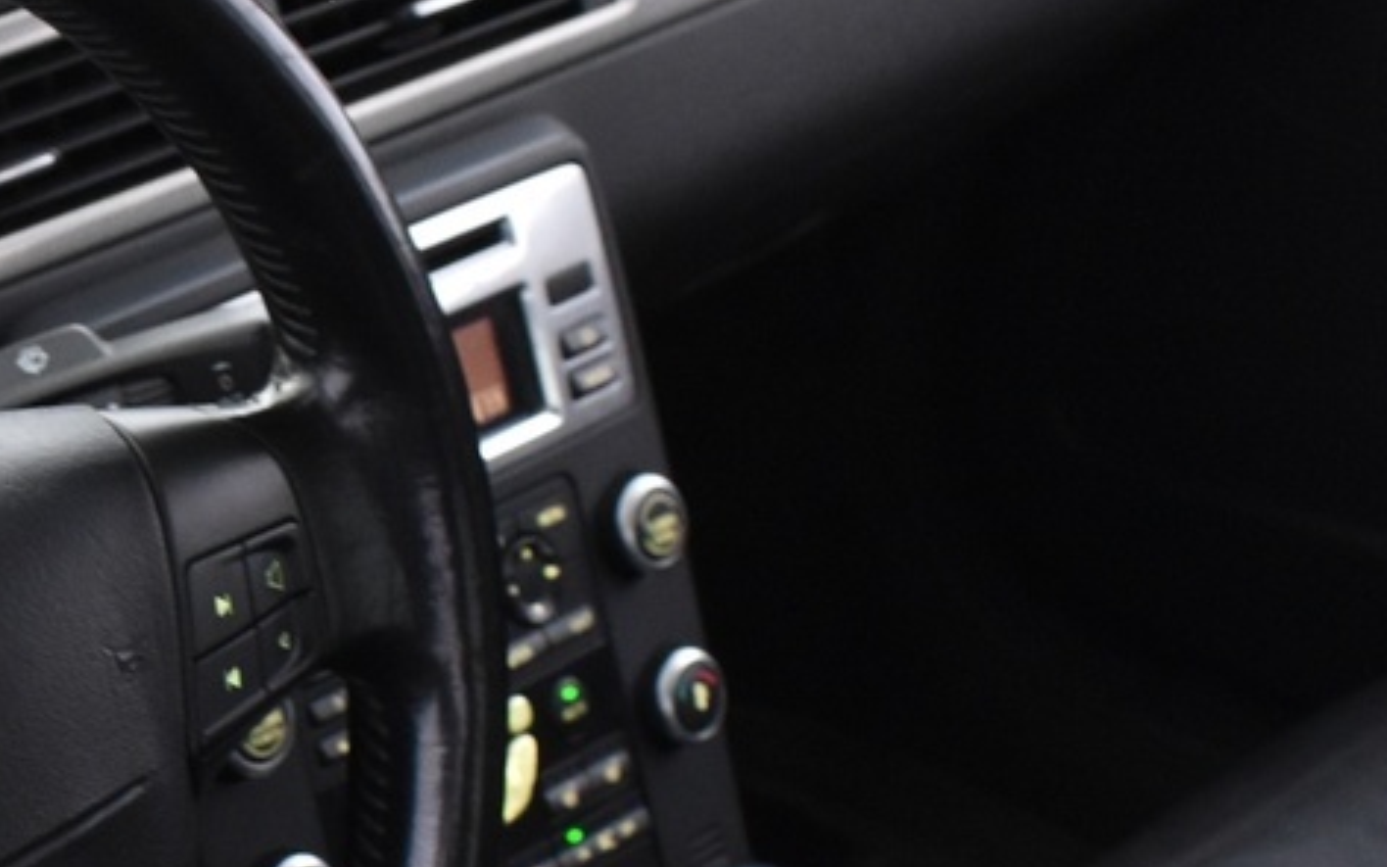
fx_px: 3969
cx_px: -373
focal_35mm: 105
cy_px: 873
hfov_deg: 18.5
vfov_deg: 12.3
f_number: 5.6
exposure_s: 1/8
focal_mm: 20
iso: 1250
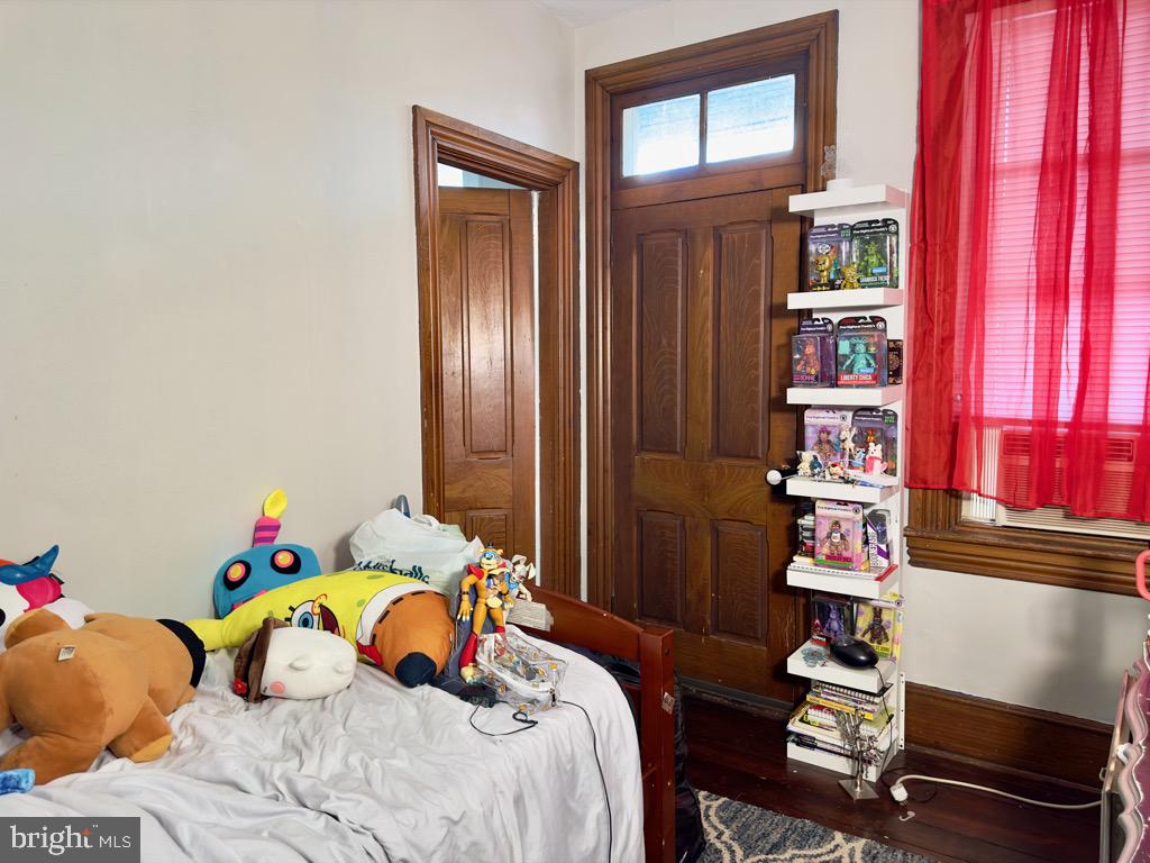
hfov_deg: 71.6
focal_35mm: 24
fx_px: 797
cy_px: 432
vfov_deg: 56.8
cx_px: 575
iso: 160
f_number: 1.78
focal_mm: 6.86
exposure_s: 1/60
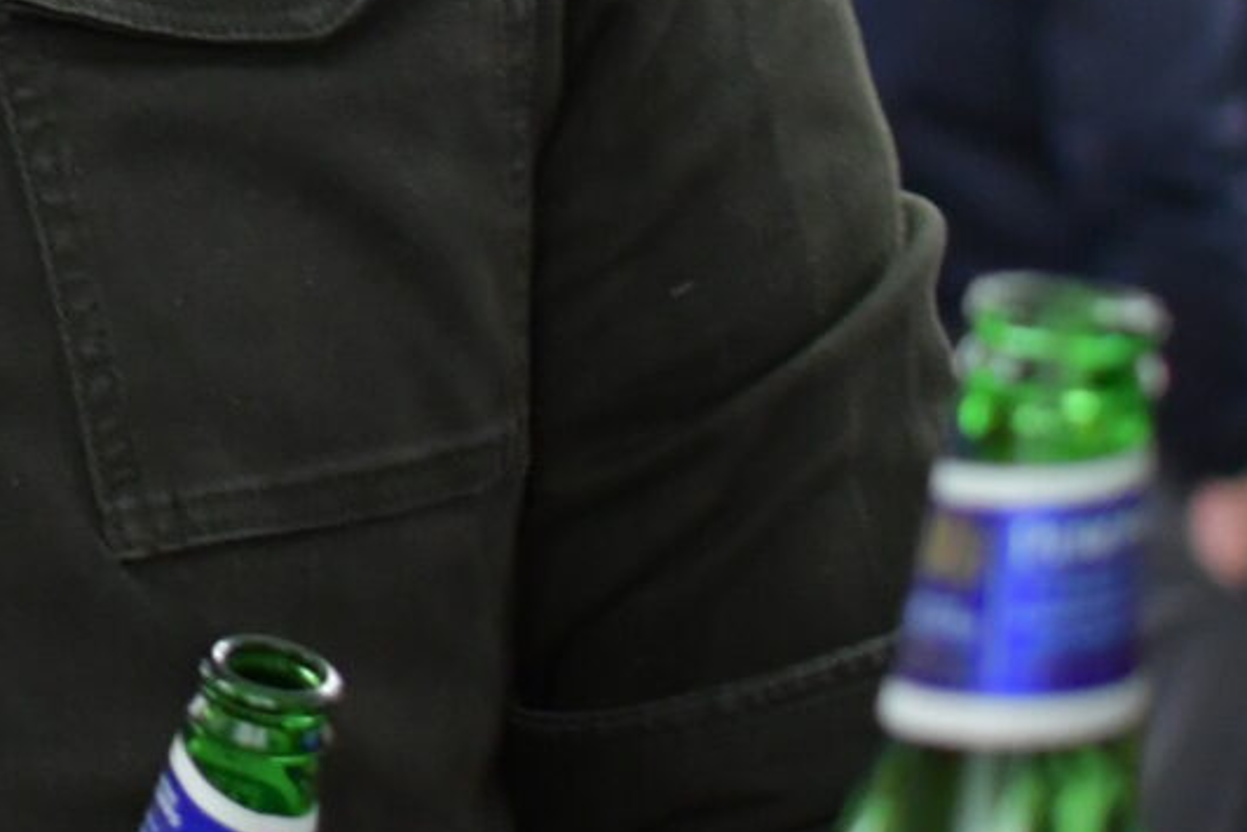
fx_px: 8662
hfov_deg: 8.0
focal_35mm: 250
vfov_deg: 5.4
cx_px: -919
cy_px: -622
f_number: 2.8
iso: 1600
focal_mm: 35
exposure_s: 1/125
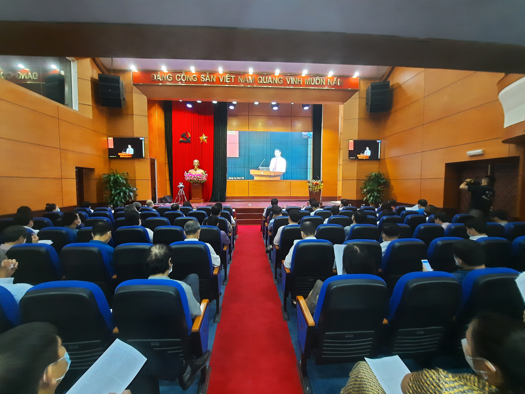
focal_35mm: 13
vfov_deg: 89.9
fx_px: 197
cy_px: 197
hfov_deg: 106.2
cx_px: 262
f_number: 2.2
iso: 640
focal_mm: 1.74
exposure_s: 1/20
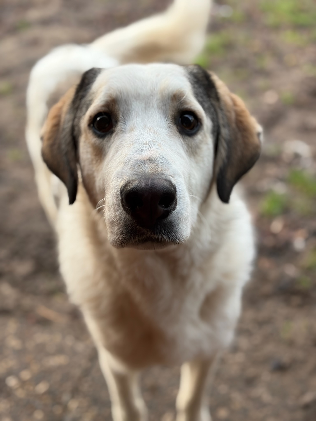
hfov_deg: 28.0
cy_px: 210
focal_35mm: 52
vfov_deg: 36.8
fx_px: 633
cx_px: 158
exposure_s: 1/60
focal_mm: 5.96
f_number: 1.6
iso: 64
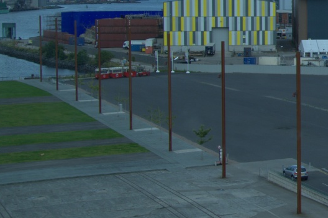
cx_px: 489
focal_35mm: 105
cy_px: 21
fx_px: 951
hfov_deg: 17.6
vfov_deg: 12.9
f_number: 7.1
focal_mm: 23
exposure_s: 1/200
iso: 200
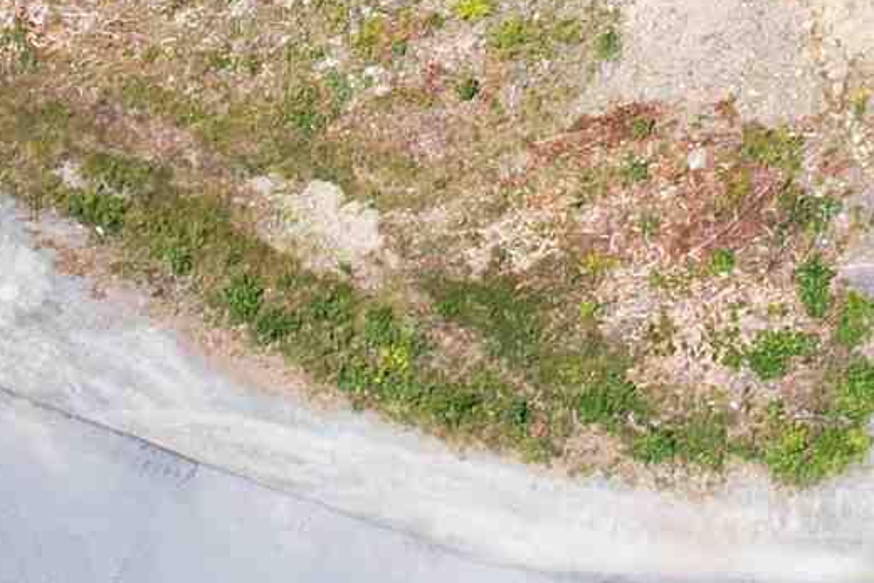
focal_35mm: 130
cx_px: 661
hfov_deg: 15.7
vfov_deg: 8.9
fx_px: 3157
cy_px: -1095
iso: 100
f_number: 2.8
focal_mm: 8.38
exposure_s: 1/1250
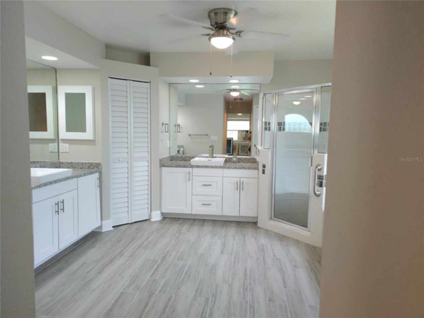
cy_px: 159
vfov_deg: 58.9
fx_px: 282
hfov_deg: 73.9
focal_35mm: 23
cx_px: 212
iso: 160
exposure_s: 1/60.2
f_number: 1.7
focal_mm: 6.3
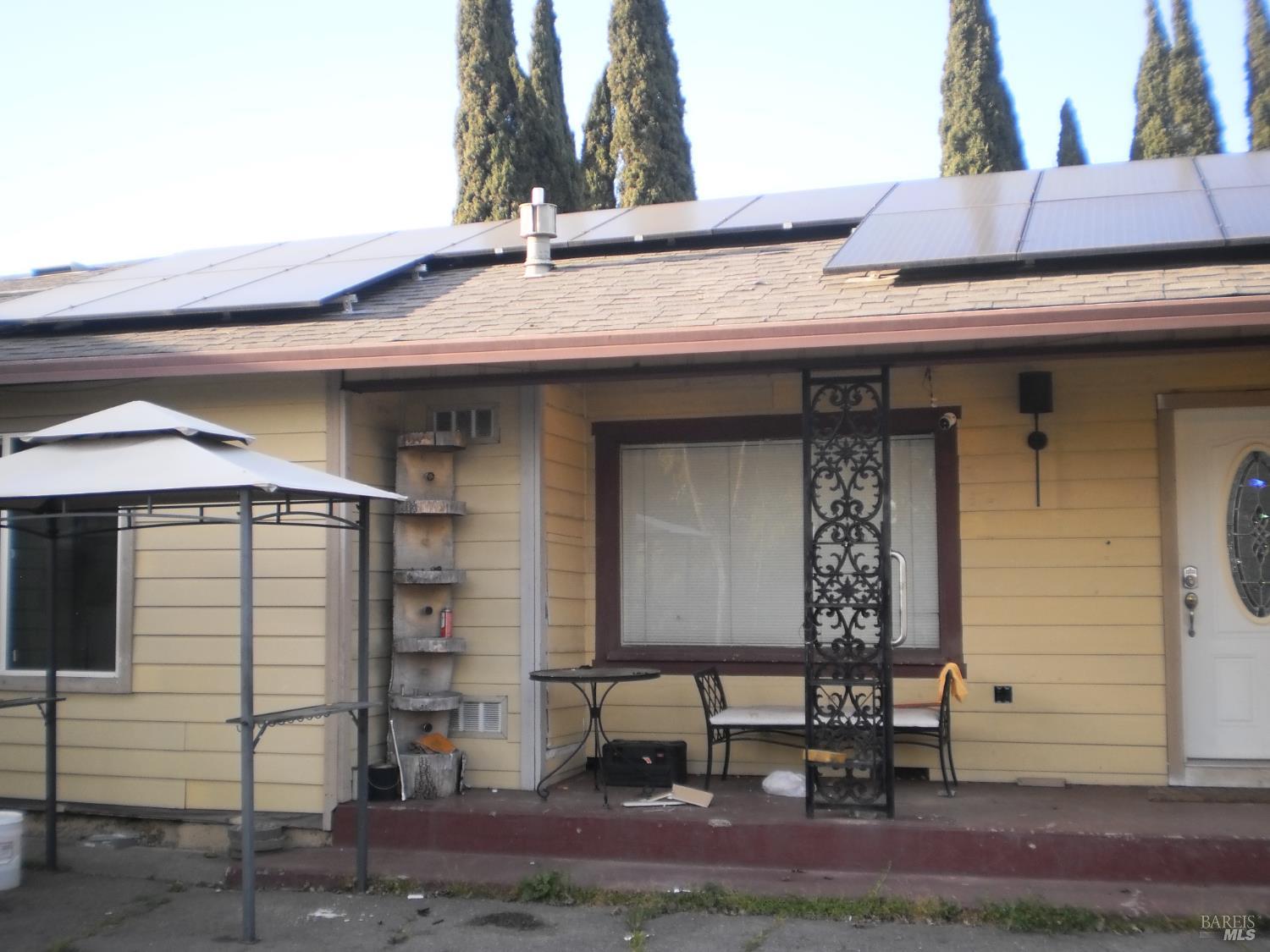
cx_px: 635
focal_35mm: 42
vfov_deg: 34.3
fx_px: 1541
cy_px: 476
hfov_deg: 44.8
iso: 100
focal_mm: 7.4
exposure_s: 1/160
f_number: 3.5
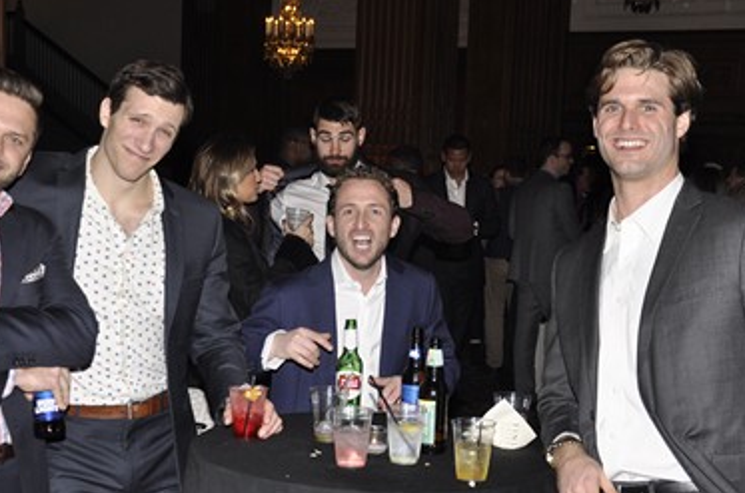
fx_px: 1280
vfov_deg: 21.8
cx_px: 346
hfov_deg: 32.4
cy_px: 268
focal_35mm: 62
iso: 400
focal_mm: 28
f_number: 5
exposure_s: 1/60
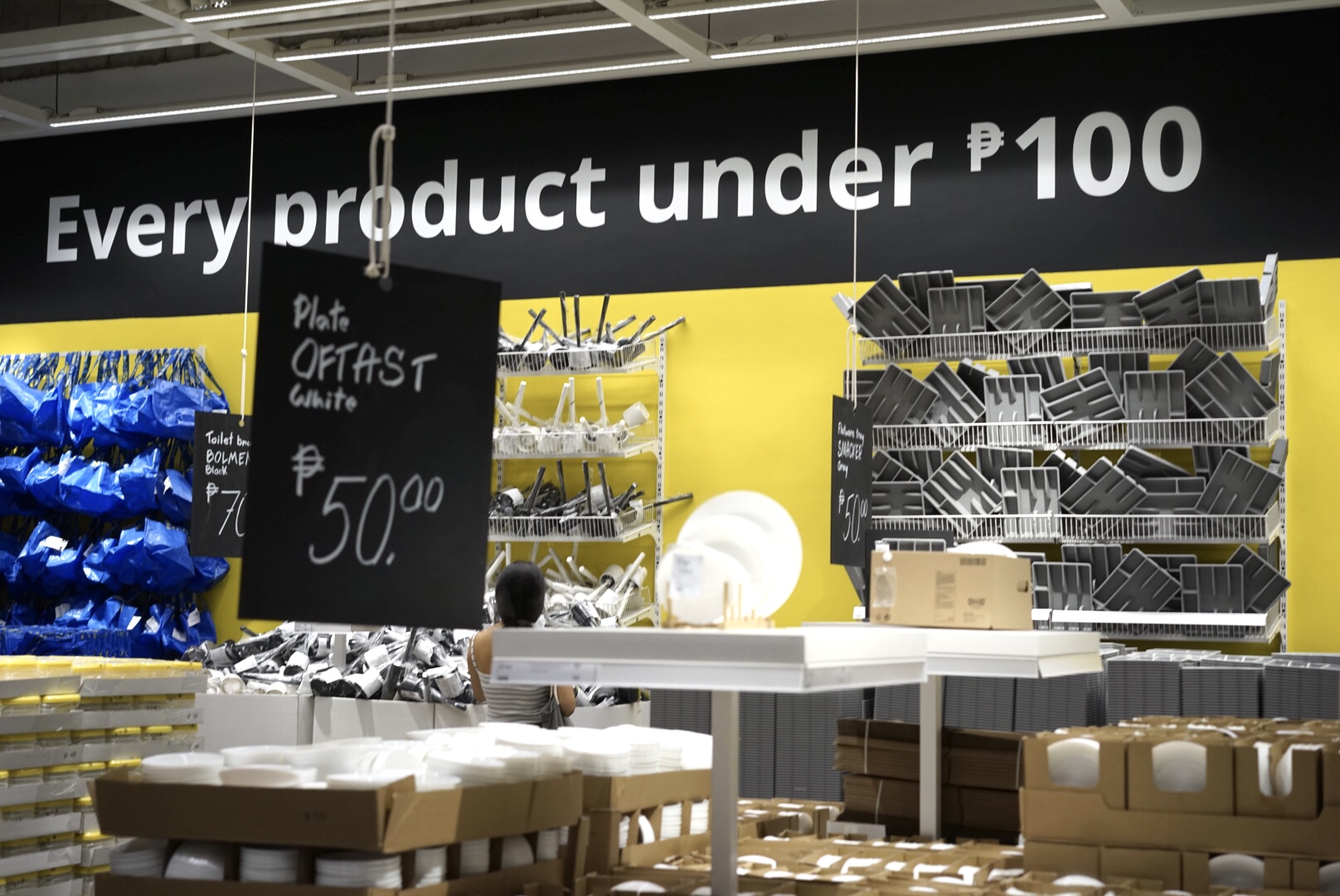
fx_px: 2049
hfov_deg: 36.2
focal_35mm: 55
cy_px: 448
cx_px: 670
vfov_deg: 24.7
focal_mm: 55
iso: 1000
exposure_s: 1/160
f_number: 4
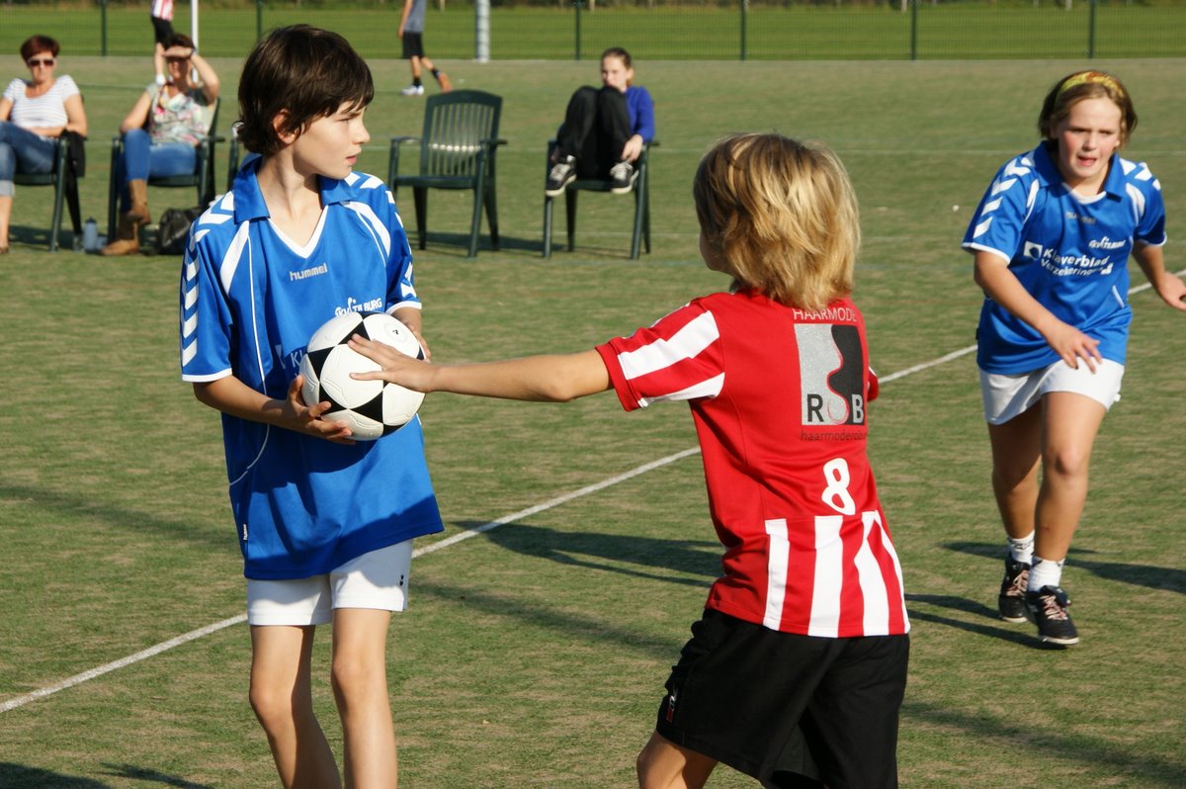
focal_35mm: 128
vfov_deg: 10.7
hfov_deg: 16.1
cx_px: 593
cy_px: 394
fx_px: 4197
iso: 200
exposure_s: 1/400
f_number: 10
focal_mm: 85
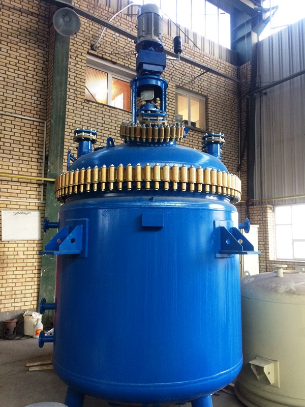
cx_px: 152
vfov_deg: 61.7
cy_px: 204
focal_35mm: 29
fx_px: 341
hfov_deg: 48.2
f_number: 2.2
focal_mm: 4.15
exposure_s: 1/33
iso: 160
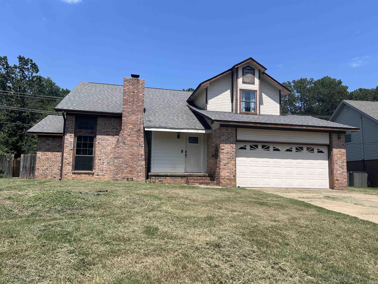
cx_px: 189
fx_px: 284
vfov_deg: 53.1
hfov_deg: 67.3
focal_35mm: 26
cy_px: 142
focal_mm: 5.7
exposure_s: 1/4274
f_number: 1.5
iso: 50
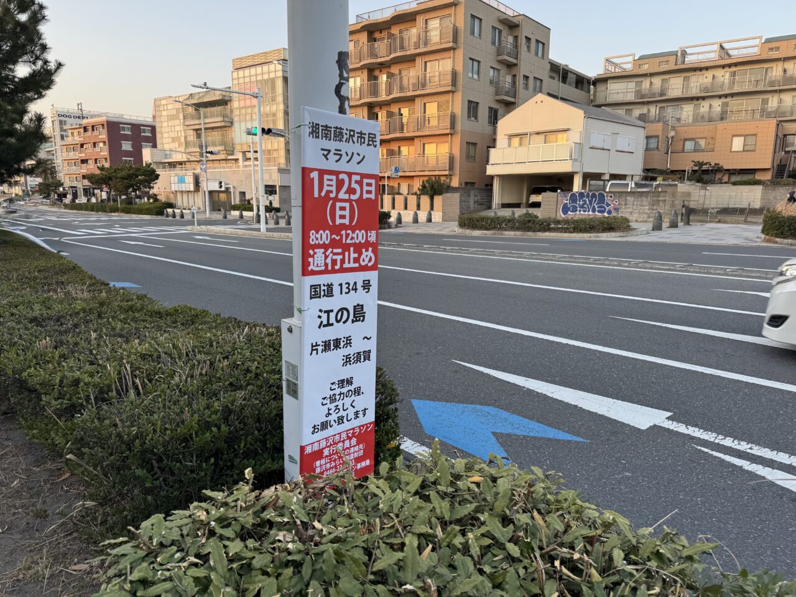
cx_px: 398
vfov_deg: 56.8
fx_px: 552
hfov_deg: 71.6
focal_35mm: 24
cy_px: 298
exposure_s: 1/168
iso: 64
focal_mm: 6.76
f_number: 1.78
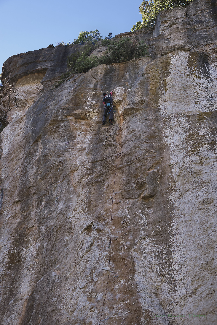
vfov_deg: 38.9
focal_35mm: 51
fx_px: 461
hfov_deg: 26.5
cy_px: 162
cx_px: 108
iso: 500
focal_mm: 34.3
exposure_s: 1/180
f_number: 6.4
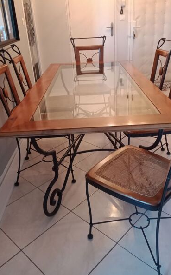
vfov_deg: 61.2
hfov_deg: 40.5
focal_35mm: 31
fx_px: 231
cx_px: 95
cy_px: 134
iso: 731
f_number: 2
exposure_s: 1/33.3
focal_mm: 3.54
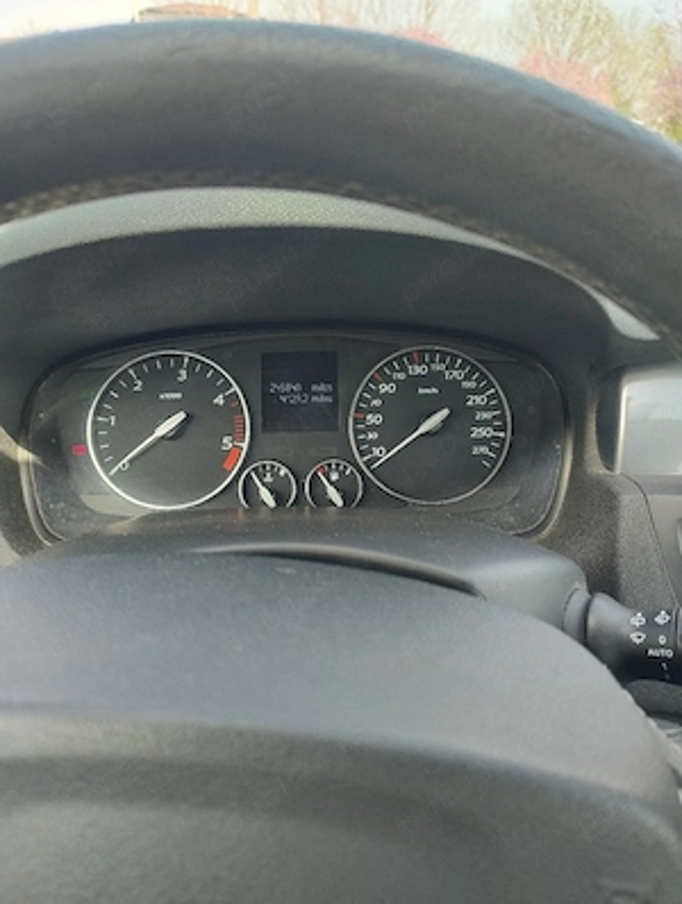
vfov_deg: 71.5
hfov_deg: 57.0
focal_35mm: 24
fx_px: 628
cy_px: 452
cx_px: 341
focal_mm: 5.56
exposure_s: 1/100
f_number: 1.8
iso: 107
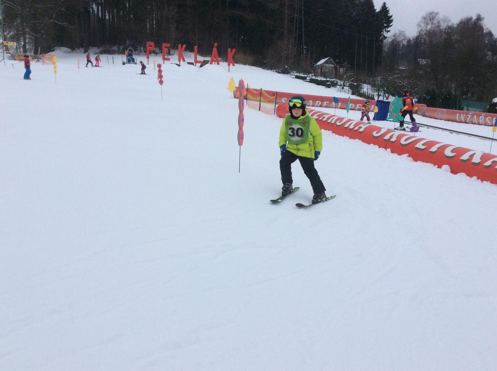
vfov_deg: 44.0
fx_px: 459
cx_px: 248
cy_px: 186
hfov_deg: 56.9
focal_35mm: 32
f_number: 2.4
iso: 32
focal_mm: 3.3
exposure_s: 1/1466
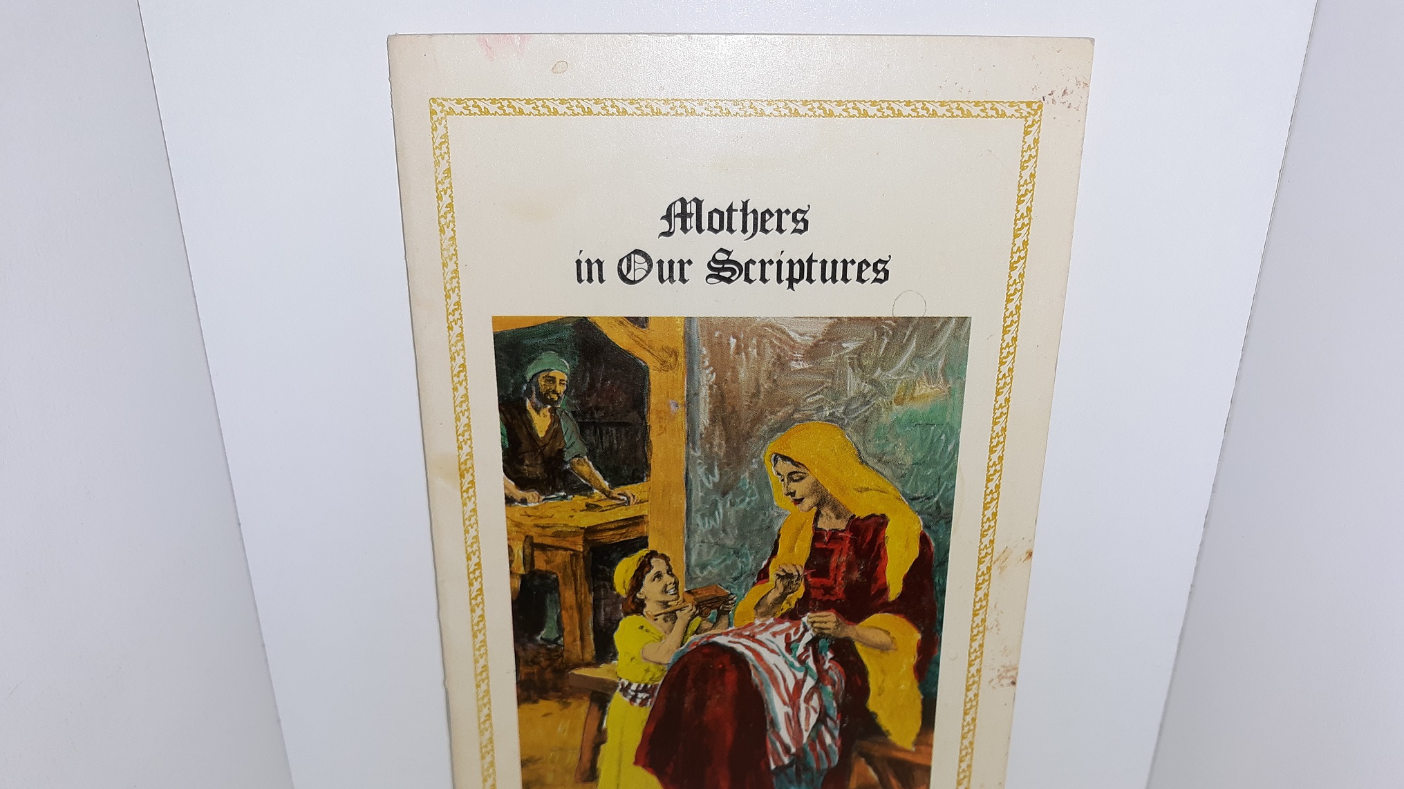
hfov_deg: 62.6
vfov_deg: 37.5
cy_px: 507
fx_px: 1154
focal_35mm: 31
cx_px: 709
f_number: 1.7
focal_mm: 3.7
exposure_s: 1/185
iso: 40
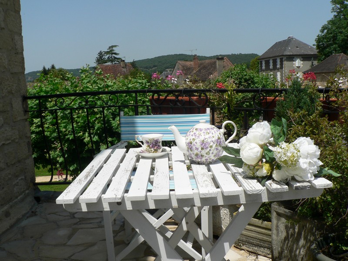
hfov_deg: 51.4
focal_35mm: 36
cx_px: 174
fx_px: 362
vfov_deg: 39.7
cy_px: 130
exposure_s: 1/400
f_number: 5.6
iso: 80
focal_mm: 6
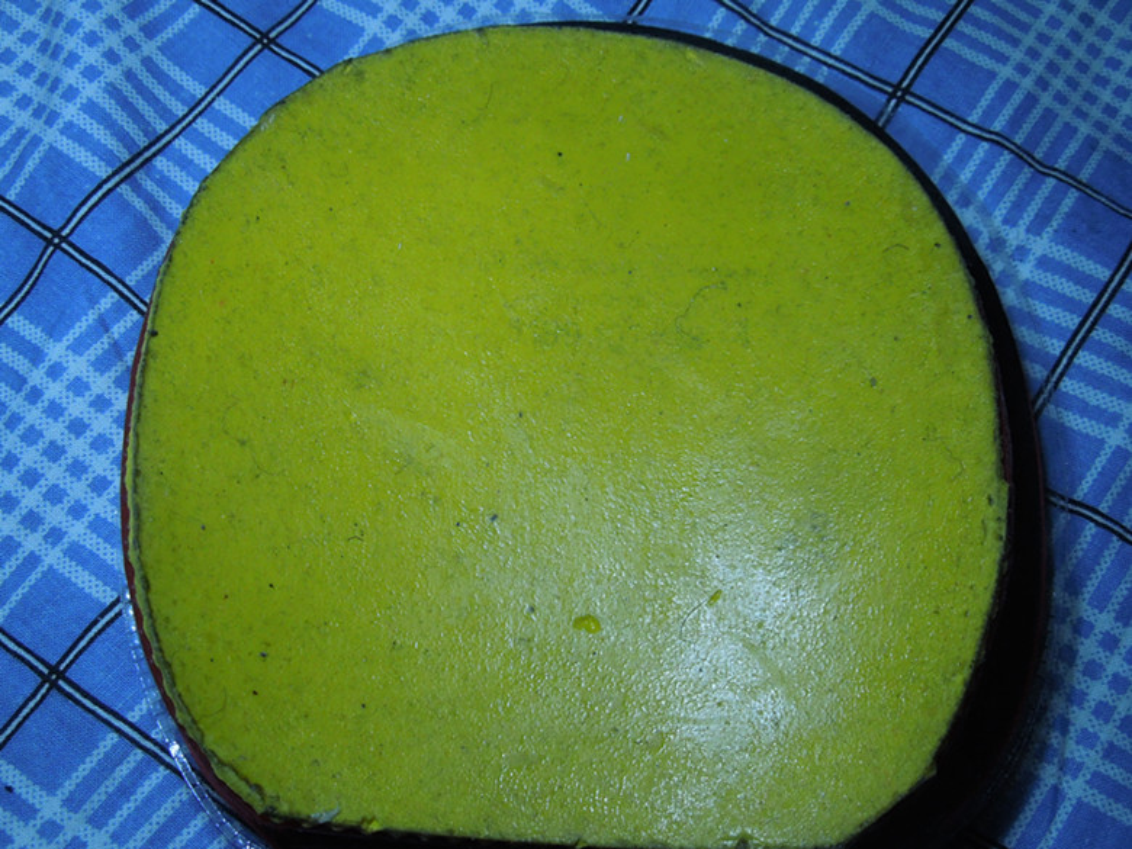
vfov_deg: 36.8
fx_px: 1275
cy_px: 424
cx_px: 566
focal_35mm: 39
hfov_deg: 47.9
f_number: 3.8
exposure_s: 1/40
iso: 400
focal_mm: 7
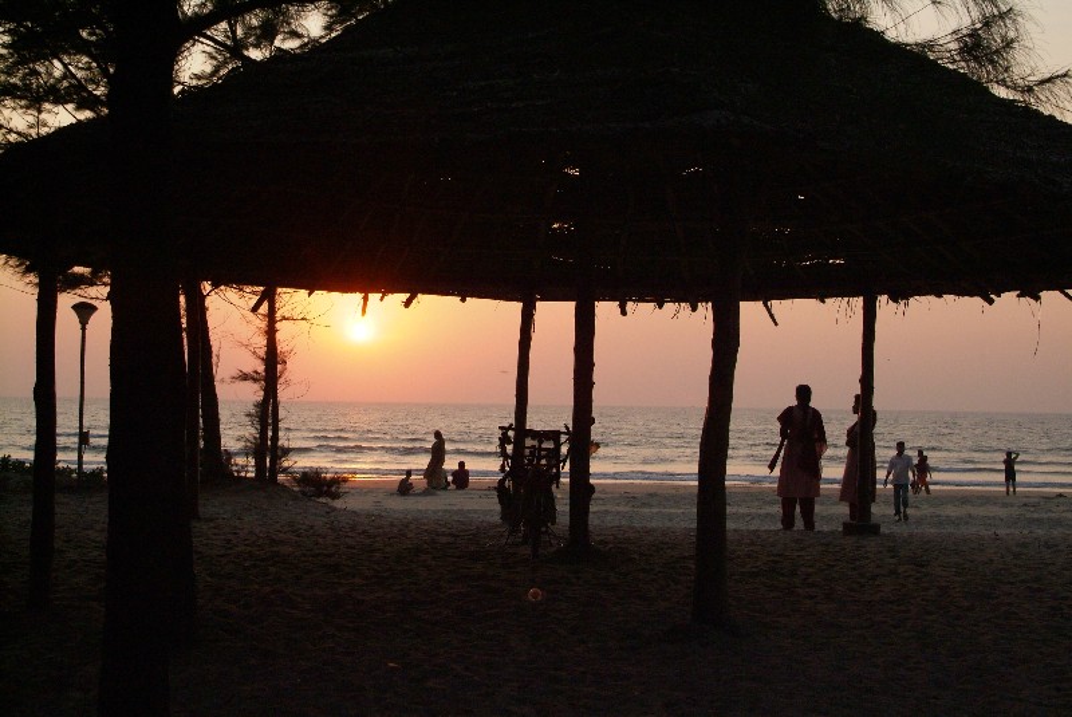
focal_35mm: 51
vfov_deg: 26.5
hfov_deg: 38.8
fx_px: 1520
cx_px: 536
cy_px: 358
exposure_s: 1/500
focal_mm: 34
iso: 1600
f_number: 11
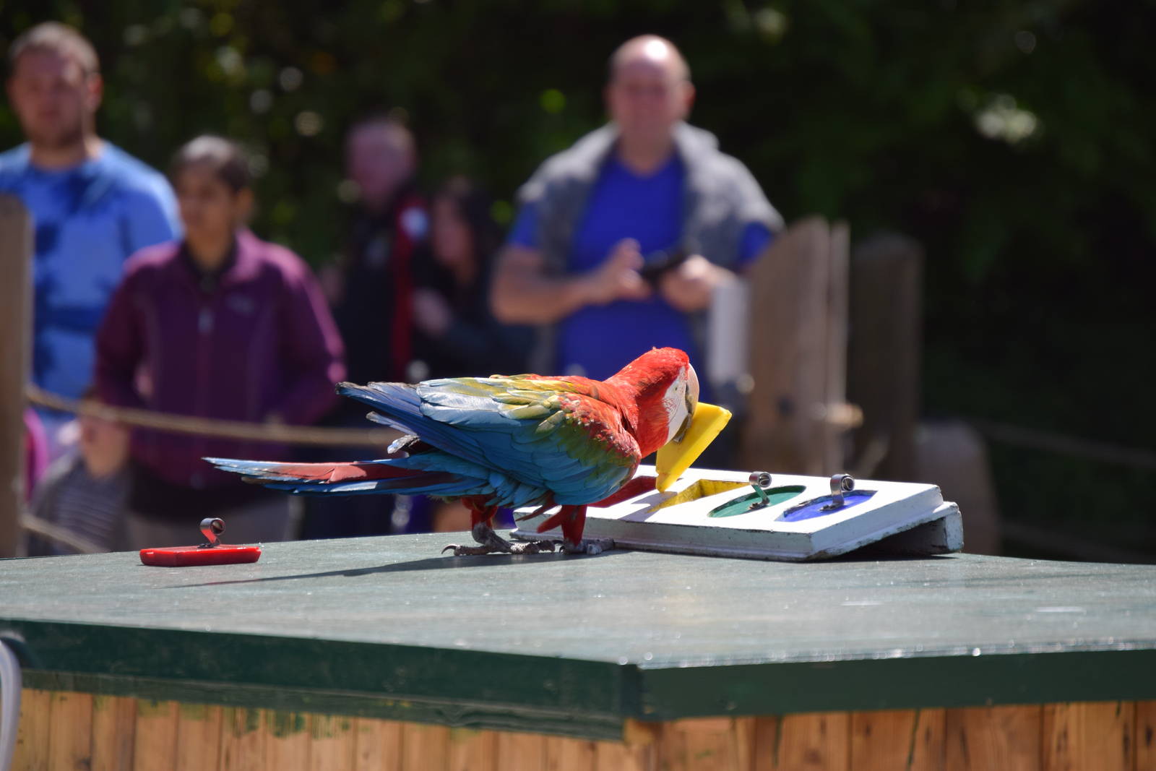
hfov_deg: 6.9
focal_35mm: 300
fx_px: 9634
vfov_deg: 4.6
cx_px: 578
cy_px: 386
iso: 400
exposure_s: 1/1250
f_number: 5.6
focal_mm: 200
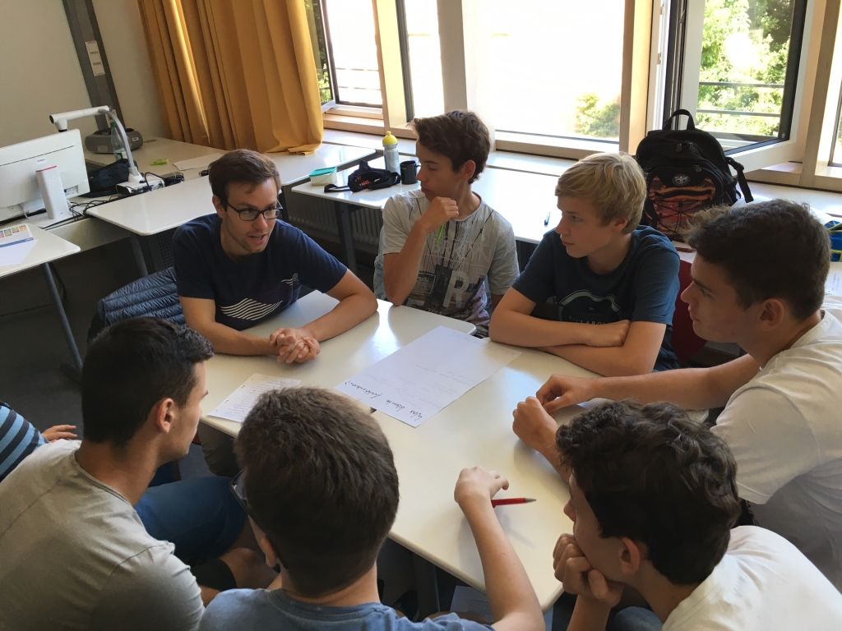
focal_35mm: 29
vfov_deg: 48.2
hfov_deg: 61.7
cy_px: 316
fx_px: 705
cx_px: 421
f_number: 2.2
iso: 25
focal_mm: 4.15
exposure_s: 1/33
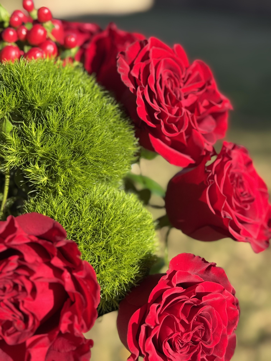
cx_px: 136
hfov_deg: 30.3
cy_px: 180
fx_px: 501
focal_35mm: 48
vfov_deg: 39.7
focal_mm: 6.76
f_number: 1.78
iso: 64
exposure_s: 1/783
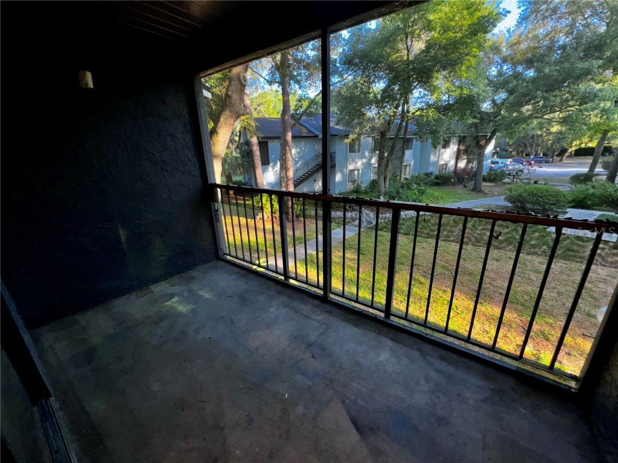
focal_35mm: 14
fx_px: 250
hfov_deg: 102.1
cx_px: 309
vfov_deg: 85.7
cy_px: 232
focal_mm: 2.22
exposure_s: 1/122
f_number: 2.2
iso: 80
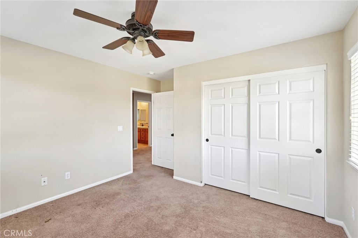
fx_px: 159
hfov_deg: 96.8
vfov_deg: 73.7
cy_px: 119
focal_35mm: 16
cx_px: 179
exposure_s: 1/20
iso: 400
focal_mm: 16
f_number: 8
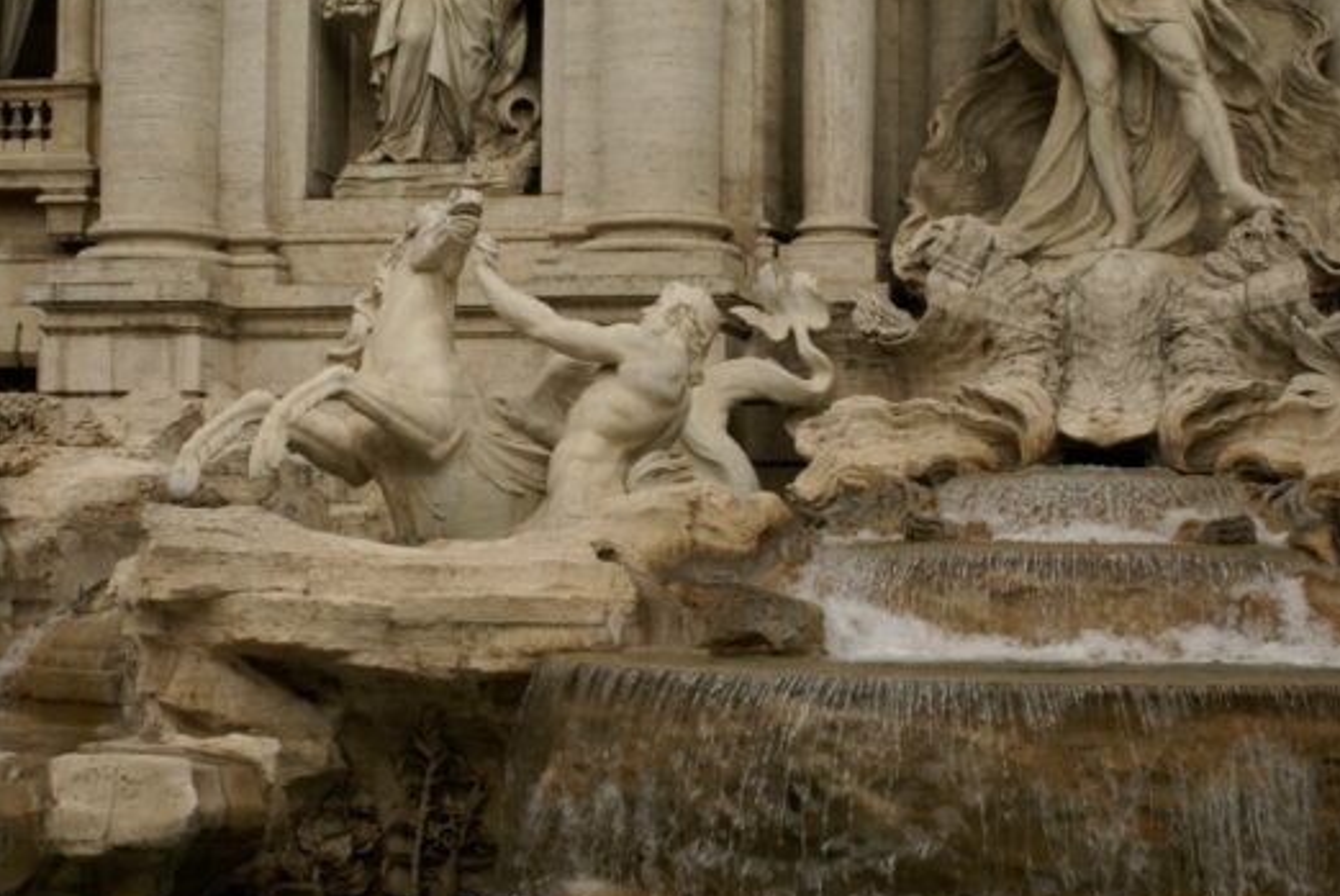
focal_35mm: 69
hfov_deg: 29.2
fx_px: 2570
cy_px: 461
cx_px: 642
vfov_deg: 19.8
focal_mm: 40
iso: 100
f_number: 9
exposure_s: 1/160
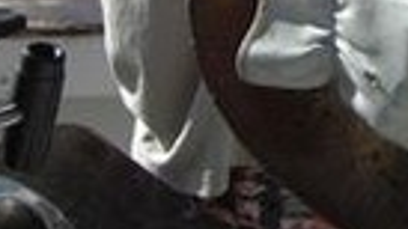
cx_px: 539
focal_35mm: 191
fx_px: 2066
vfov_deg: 6.1
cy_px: -336
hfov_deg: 11.0
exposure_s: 1/200
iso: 80
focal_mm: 7.9
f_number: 8
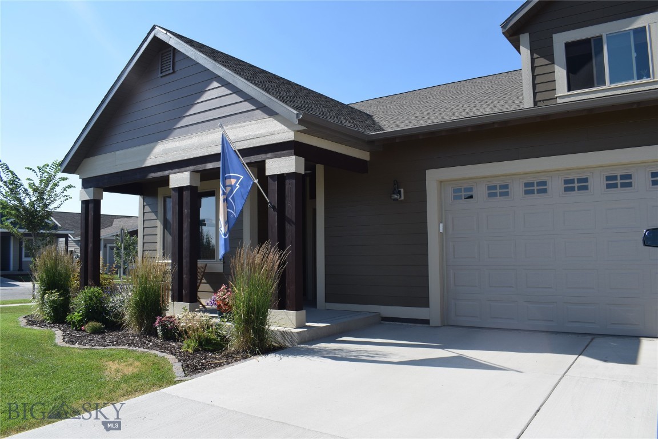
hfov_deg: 67.4
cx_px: 329
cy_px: 220
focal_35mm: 27
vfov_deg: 47.9
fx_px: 493
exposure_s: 1/320
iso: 200
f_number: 9
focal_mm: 18
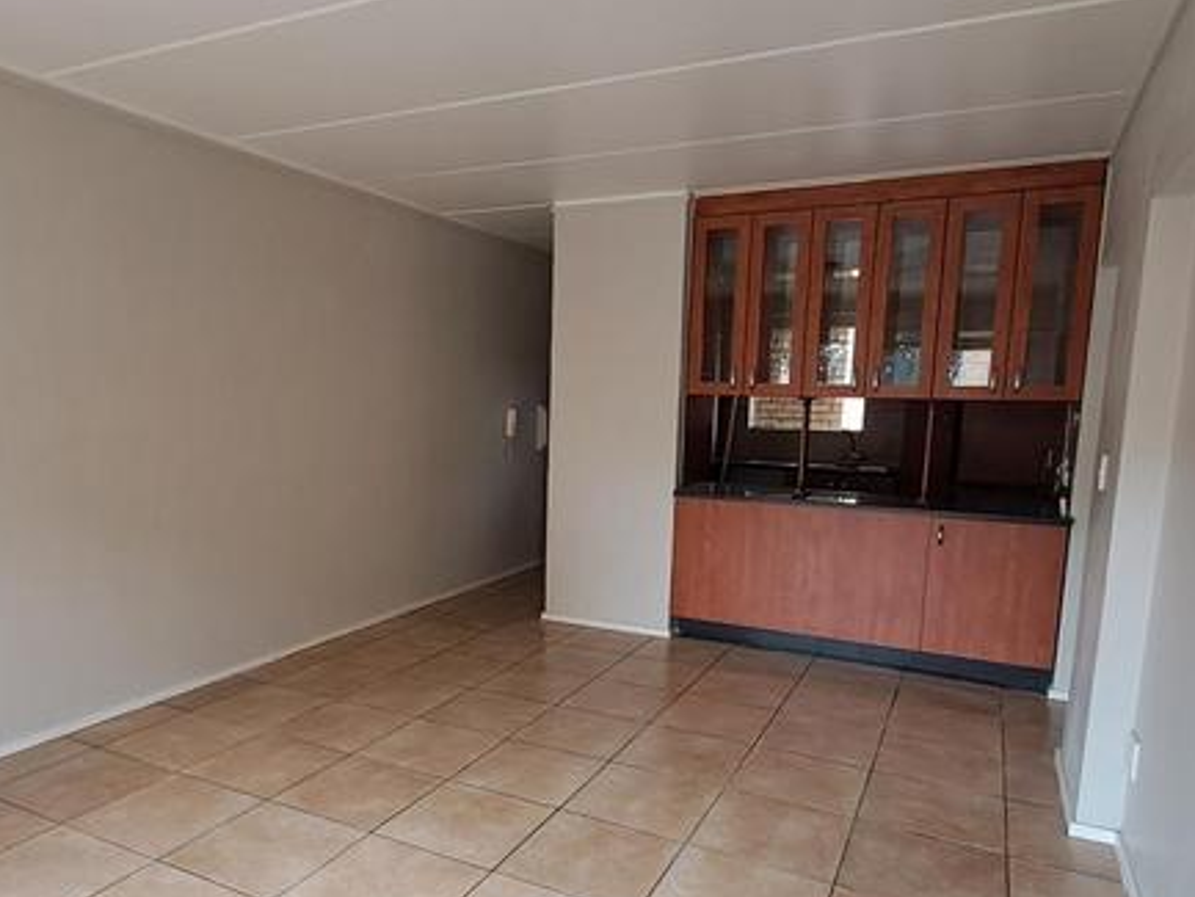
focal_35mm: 24
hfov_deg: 71.4
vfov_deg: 56.6
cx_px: 546
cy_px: 519
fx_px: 829
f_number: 2.2
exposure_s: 1/50
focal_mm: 1.42
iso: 200
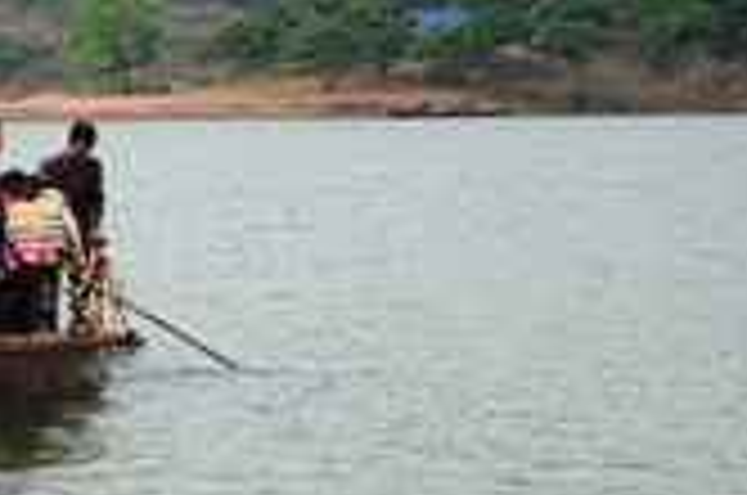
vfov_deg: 6.1
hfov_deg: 9.1
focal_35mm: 223
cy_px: 448
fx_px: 4626
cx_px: -220
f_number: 9
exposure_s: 1/320
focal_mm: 55
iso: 200
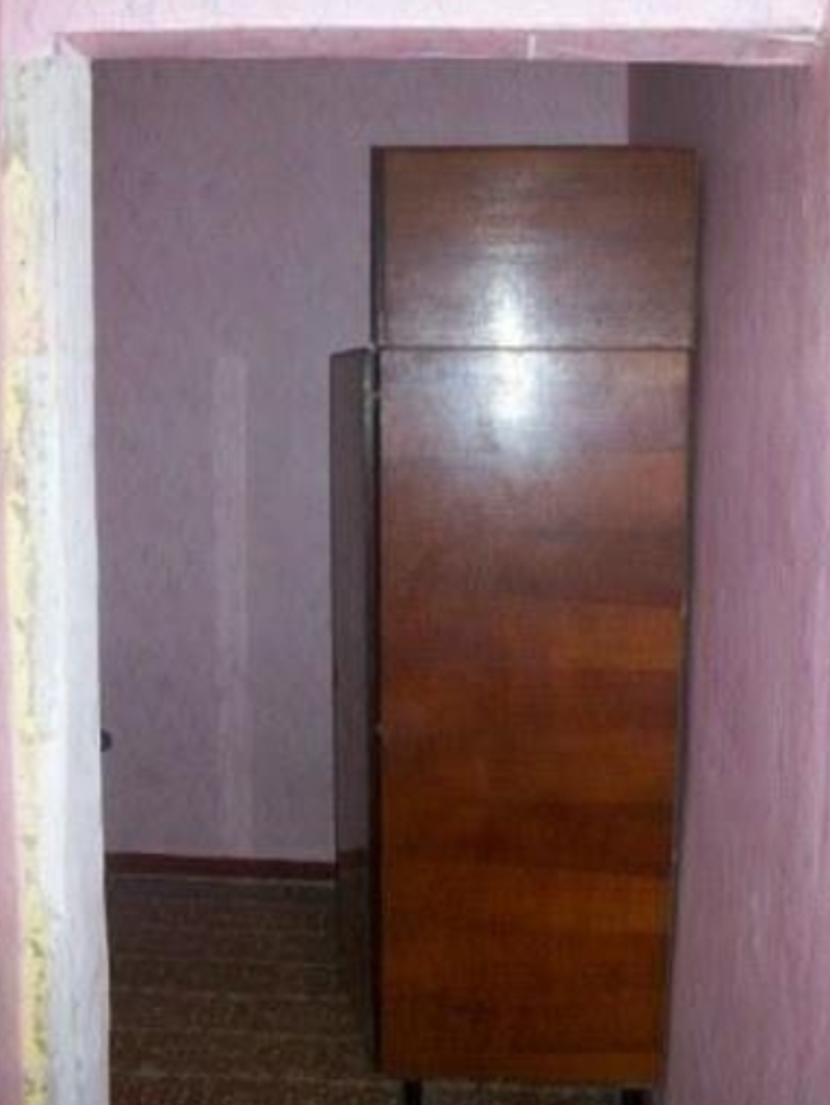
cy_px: 589
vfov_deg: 46.7
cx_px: 466
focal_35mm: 40
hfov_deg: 35.9
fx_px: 1278
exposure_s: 1/60
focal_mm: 5.7
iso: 160
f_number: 2.8
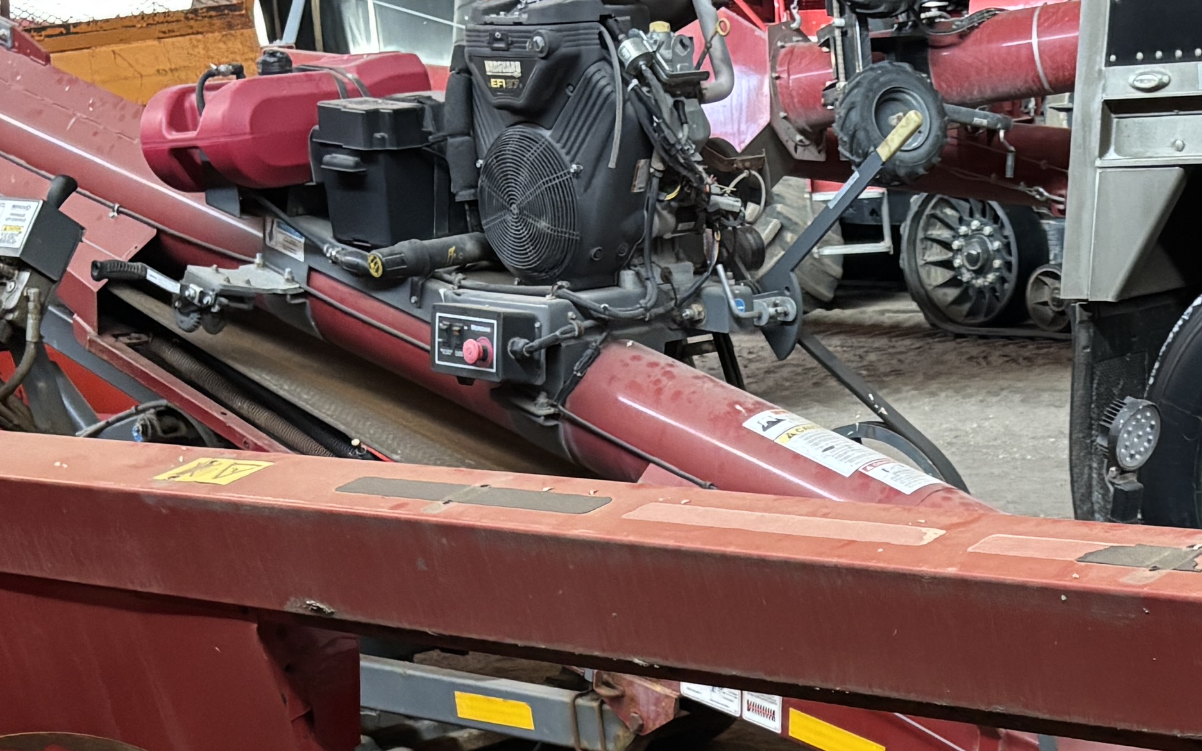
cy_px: 1002
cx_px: 1079
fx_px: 2752
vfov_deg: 14.8
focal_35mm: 84
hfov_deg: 24.0
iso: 640
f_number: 1.6
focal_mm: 5.96
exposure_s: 1/33
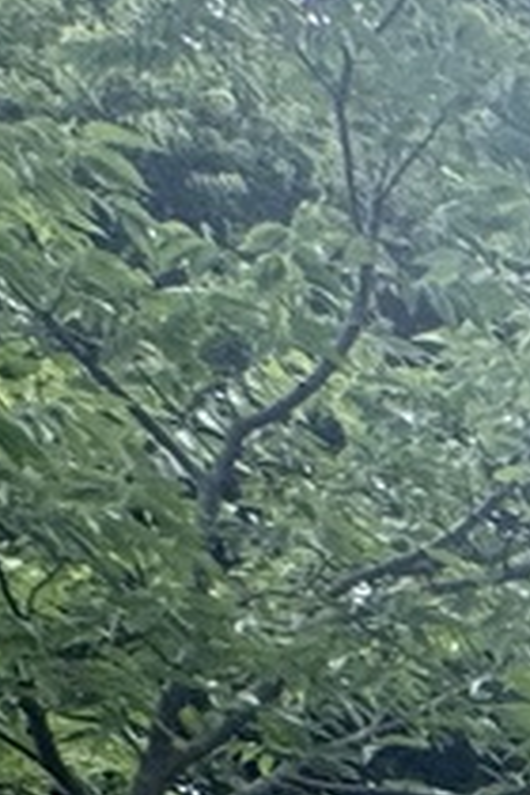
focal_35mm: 100
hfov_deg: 6.3
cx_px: 2665
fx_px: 2208
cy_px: 1533
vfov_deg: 16.3
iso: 40
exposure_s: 1/462
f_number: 2.2
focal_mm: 2.22
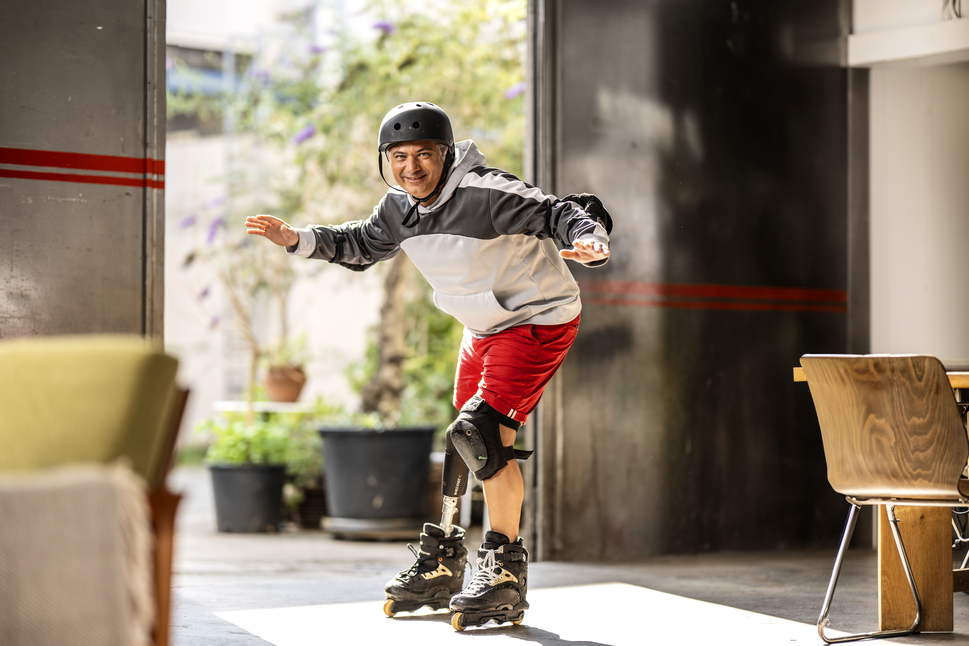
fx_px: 2288
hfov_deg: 23.9
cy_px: 323
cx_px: 484
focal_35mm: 85
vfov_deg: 16.1
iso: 64
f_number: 1.2
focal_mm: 85
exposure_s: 1/320
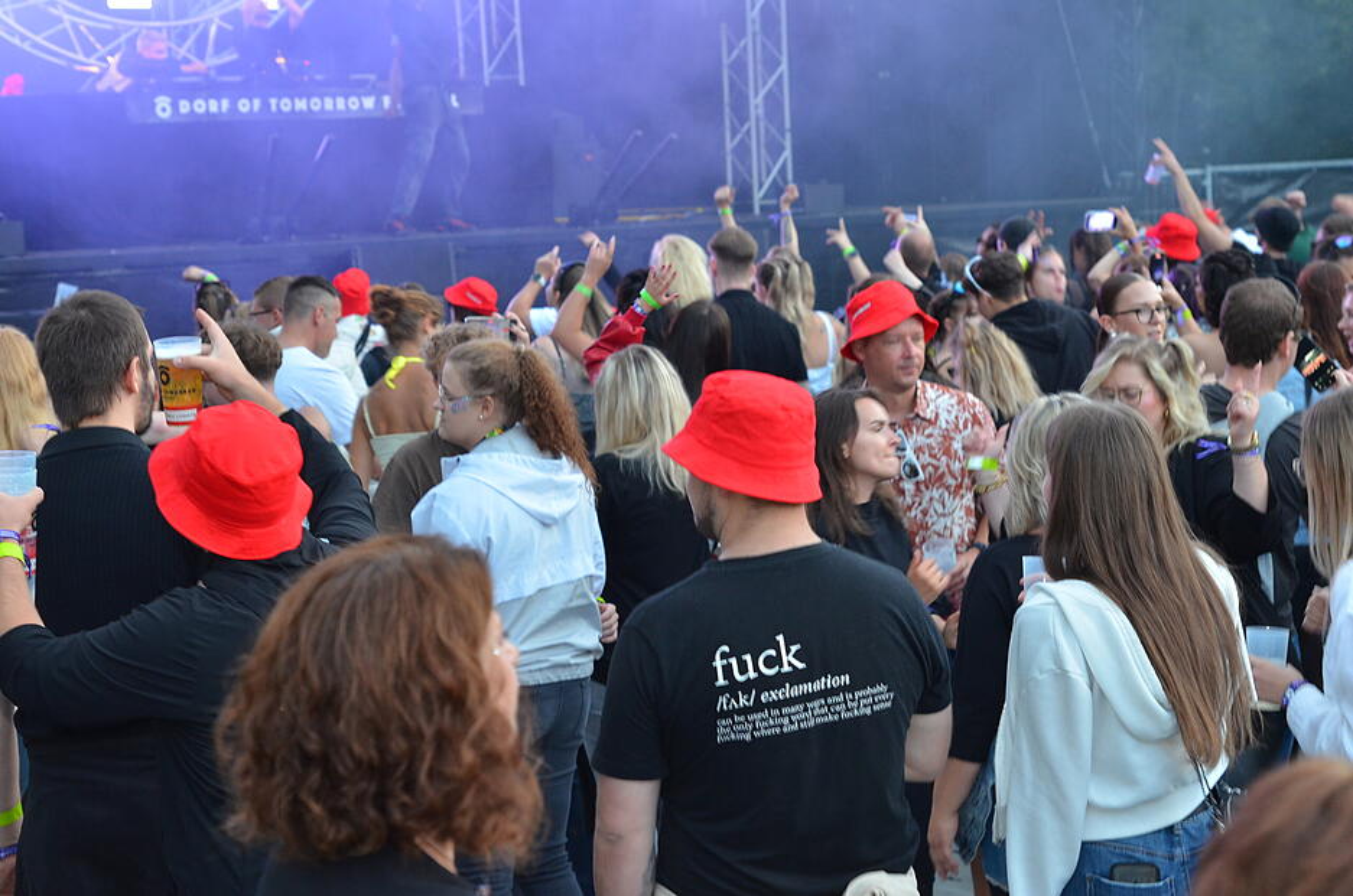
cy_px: 448
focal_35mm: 78
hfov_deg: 26.0
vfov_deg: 17.4
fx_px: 2926
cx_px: 676
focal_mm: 52
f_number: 4
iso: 800
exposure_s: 1/60
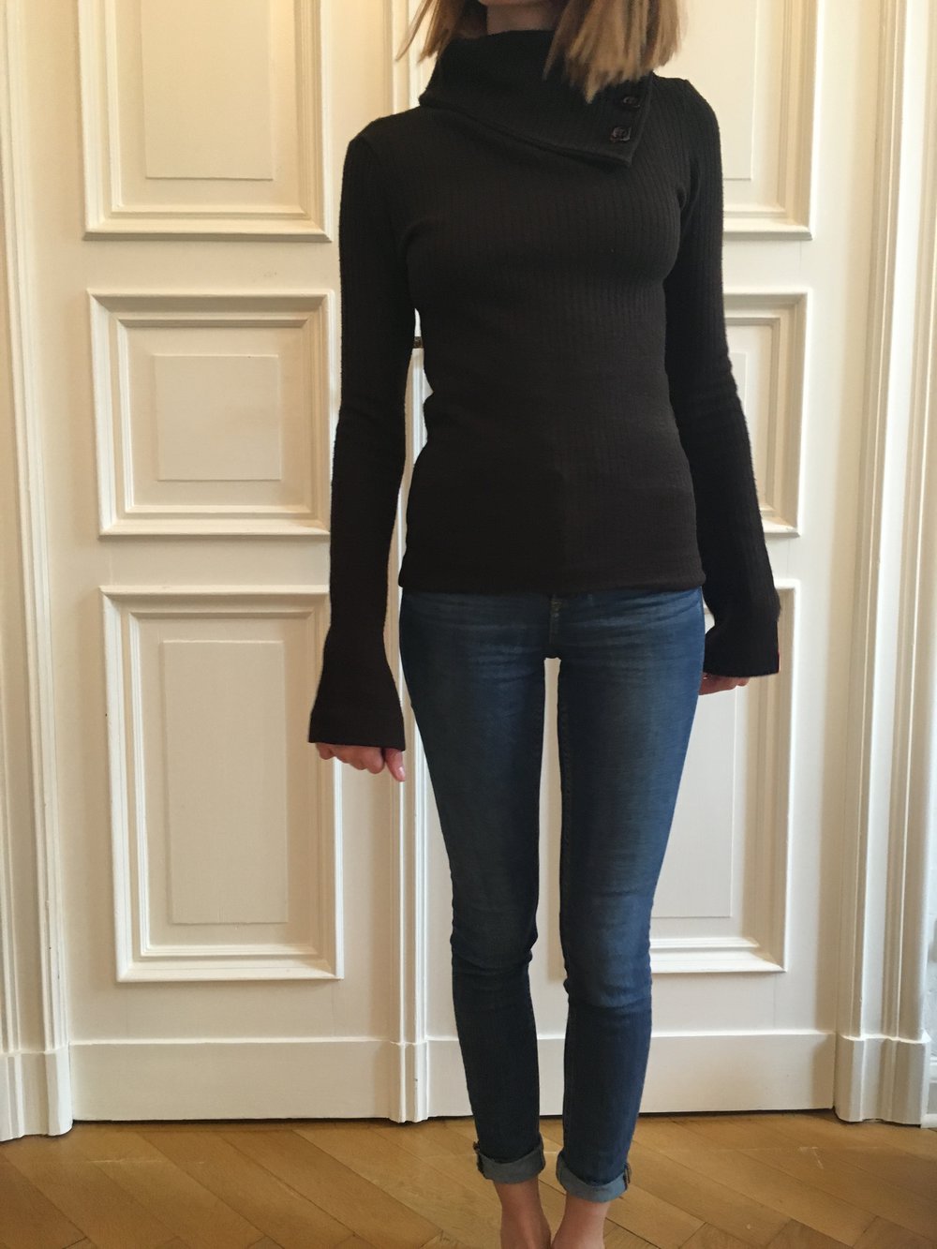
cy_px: 624
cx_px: 468
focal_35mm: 29
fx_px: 1046
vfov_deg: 61.7
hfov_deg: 48.2
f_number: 2.2
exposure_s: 1/33
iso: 200
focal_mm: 4.15
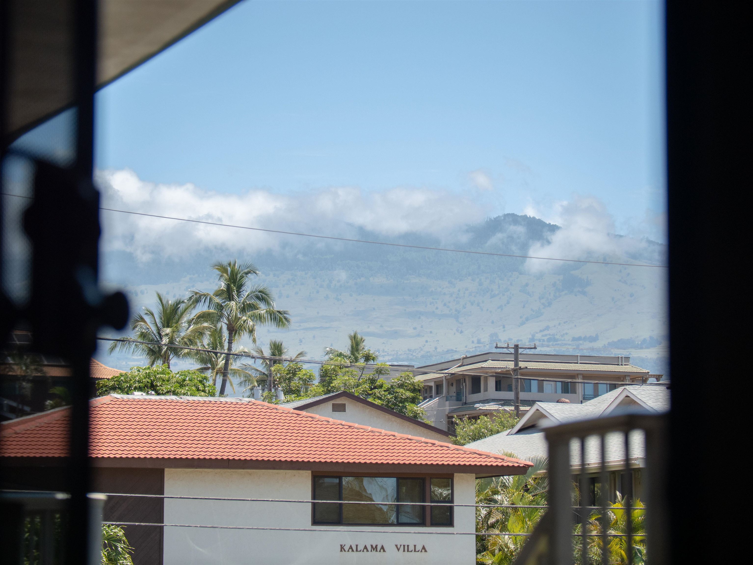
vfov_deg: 12.8
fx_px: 2524
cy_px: 282
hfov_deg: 17.0
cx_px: 376
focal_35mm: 116
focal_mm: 58
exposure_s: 1/2500
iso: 400
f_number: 2.8
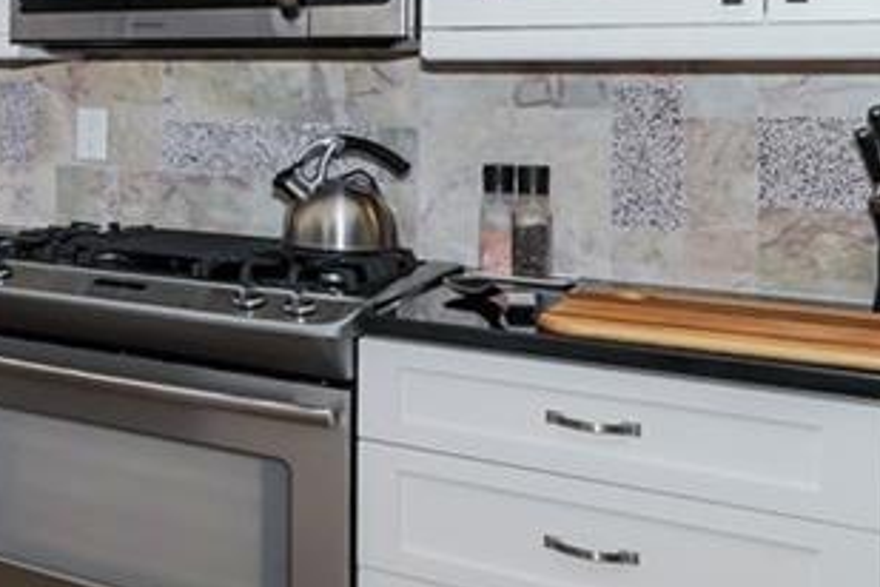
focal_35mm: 53
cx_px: -339
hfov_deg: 28.6
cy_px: 110
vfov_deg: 25.1
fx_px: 1295
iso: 1000
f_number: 16
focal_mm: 16
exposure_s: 1/250
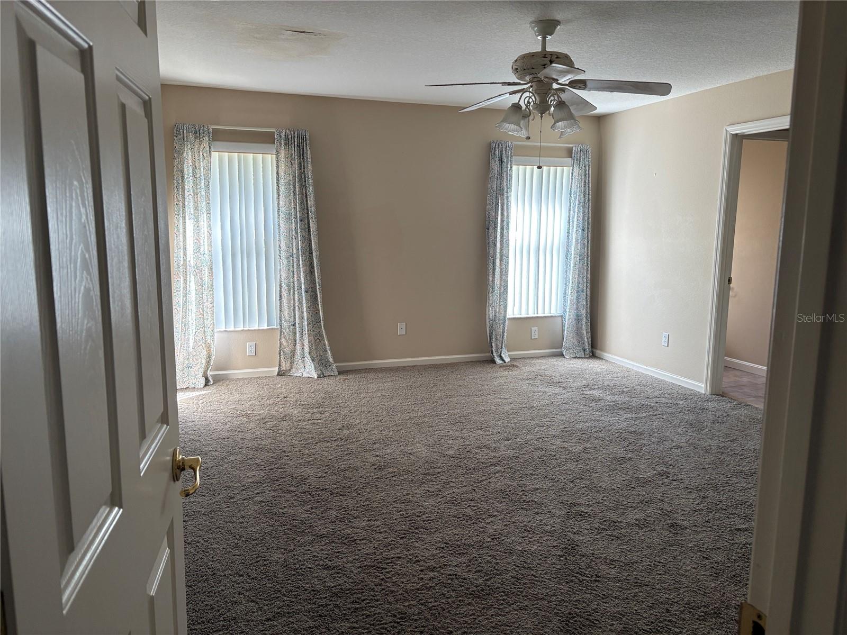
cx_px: 424
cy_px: 318
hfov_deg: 67.3
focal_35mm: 26
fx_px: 636
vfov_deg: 53.1
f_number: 1.6
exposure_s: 1/122
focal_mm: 5.96
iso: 80
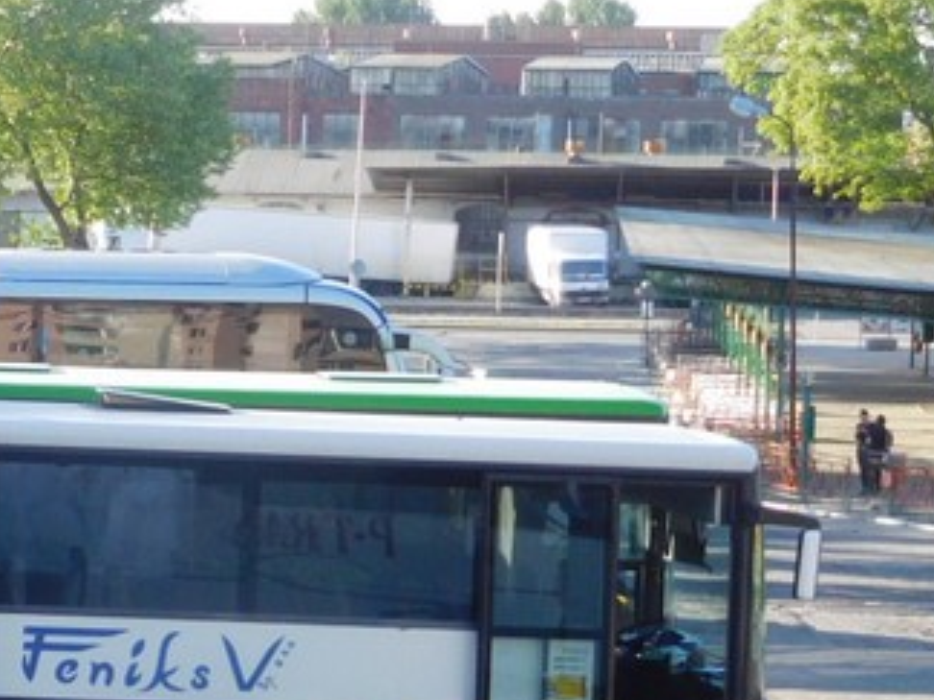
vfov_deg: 10.7
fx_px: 3750
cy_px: 379
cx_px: -285
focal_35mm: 139
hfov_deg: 13.7
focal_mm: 8.9
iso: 200
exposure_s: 1/250
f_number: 4.1
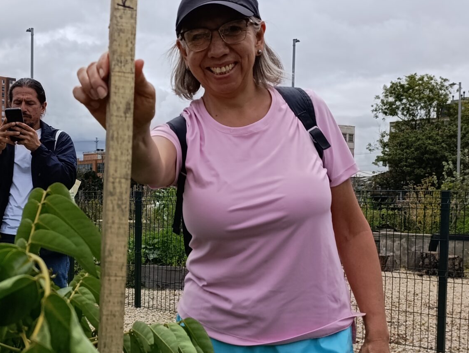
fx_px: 706
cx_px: 131
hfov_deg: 36.1
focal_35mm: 52
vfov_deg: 28.0
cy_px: 218
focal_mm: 6.14
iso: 50
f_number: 1.6
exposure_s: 1/1479
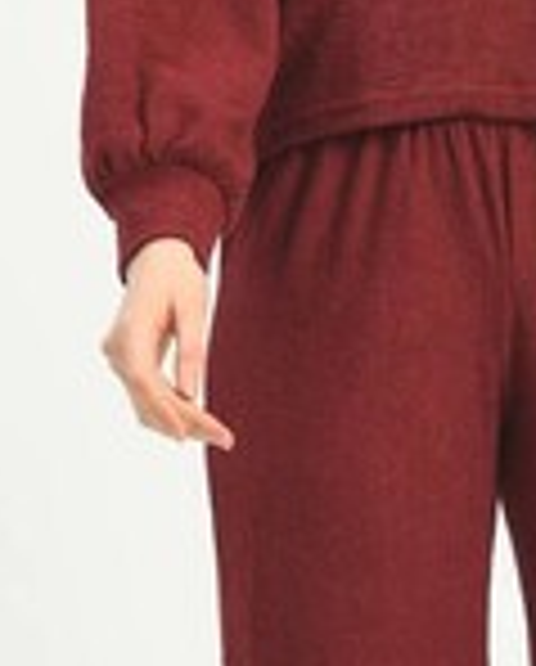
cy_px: 382
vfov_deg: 3.9
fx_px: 9845
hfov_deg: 3.1
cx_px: 405
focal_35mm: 498
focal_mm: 105
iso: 100
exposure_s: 1/160
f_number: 6.3
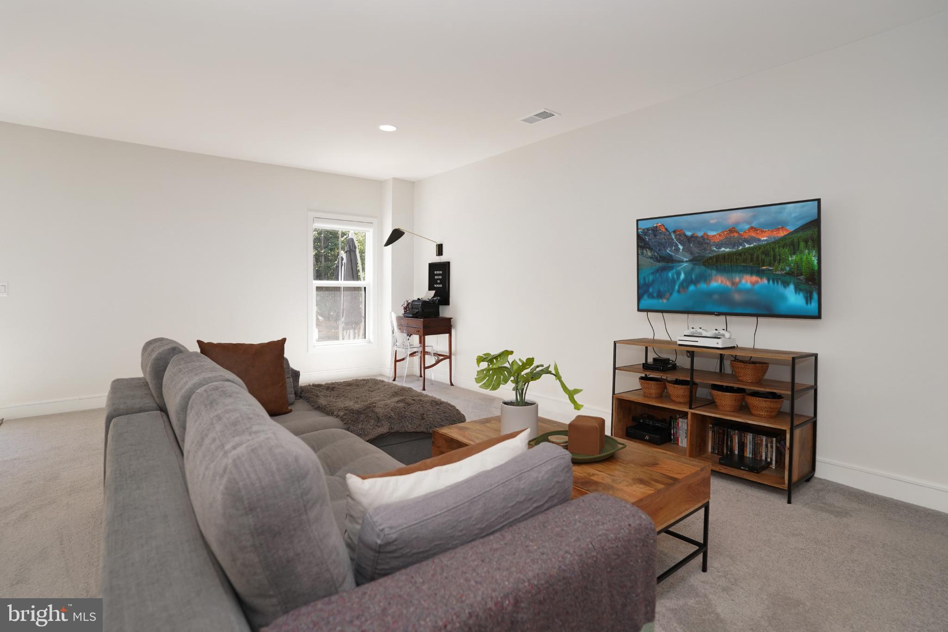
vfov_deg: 70.4
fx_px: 448
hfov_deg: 93.3
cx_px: 474
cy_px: 316
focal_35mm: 17
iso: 320
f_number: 4
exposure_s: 1/160
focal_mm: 17
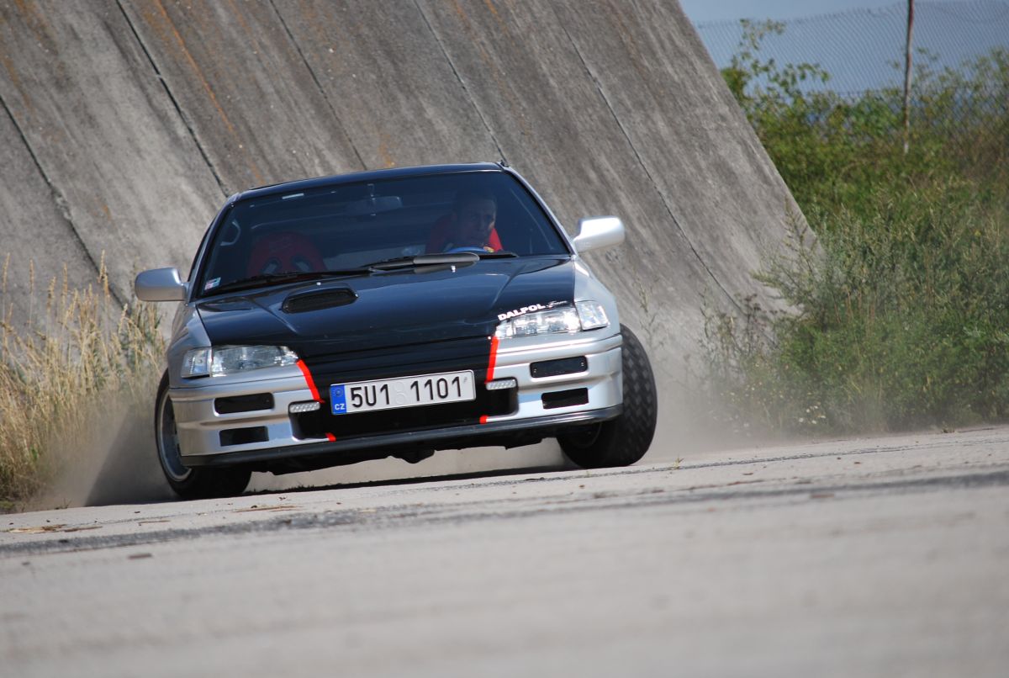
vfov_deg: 4.6
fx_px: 8427
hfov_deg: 6.9
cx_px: 504
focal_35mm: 300
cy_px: 339
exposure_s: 1/1000
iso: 180
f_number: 5.6
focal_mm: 200
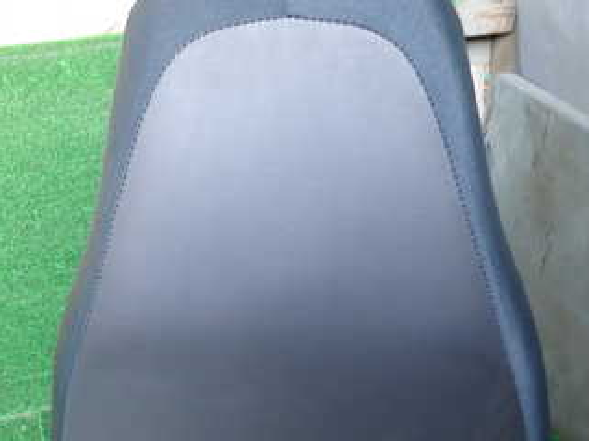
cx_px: 316
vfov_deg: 30.5
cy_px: 312
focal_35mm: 47
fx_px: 799
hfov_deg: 40.4
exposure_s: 1/60
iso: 200
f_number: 2
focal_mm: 4.5
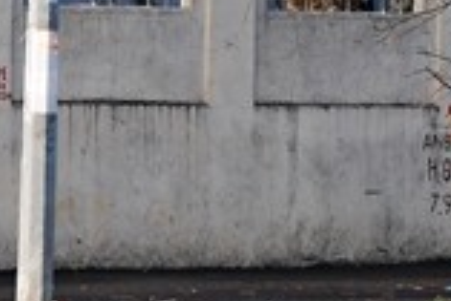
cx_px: -382
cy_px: 123
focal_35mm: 422
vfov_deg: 3.3
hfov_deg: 4.8
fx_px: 5286
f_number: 7.1
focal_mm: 55
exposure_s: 1/160
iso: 200
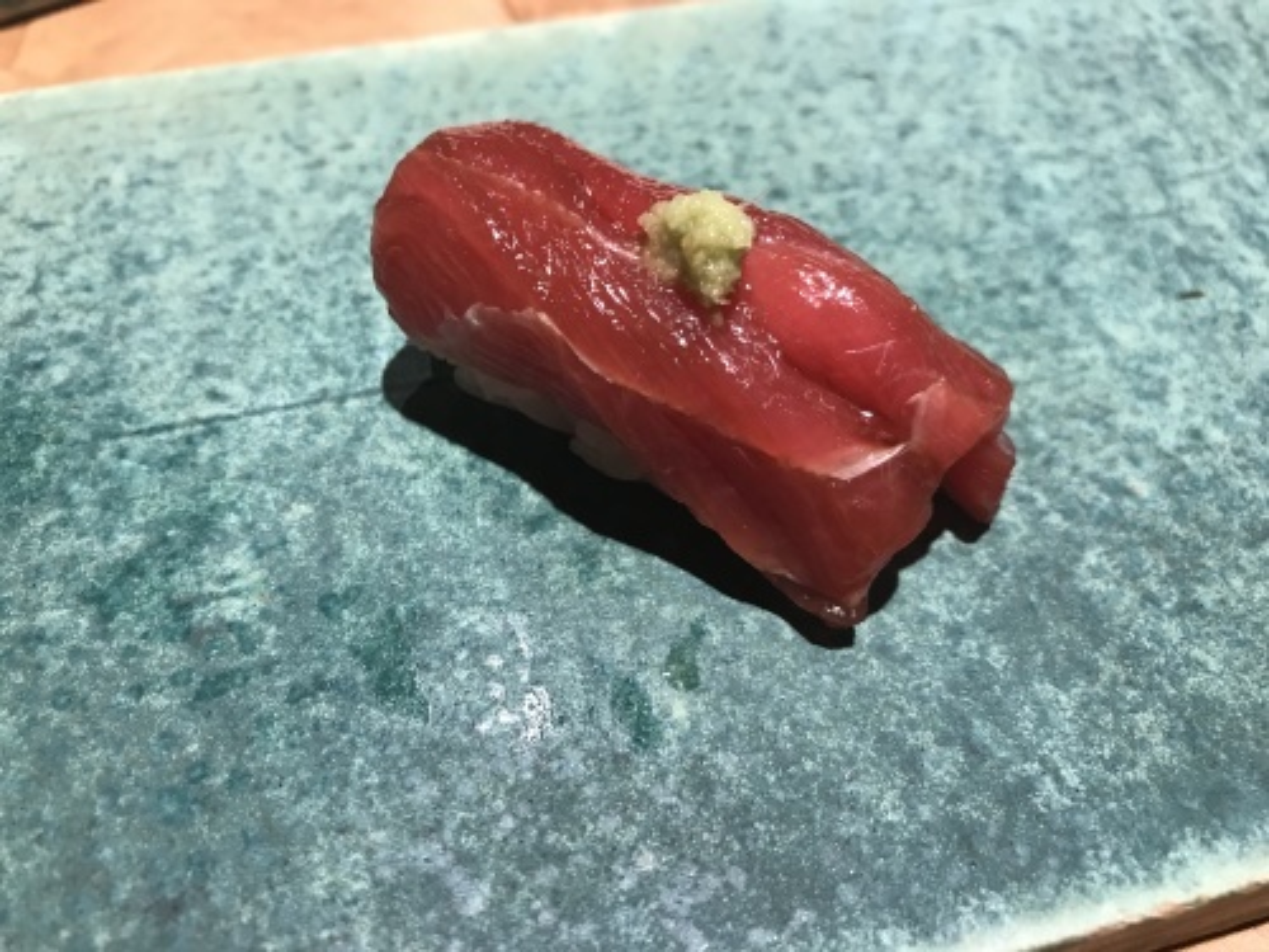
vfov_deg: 49.7
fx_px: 1026
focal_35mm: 28
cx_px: 634
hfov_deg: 63.4
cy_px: 476
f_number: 1.8
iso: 40
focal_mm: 3.99
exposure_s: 1/30
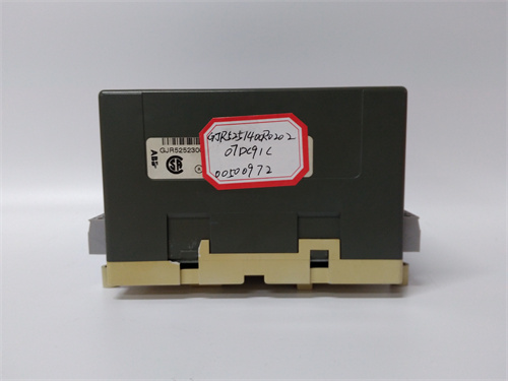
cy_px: 190
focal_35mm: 27
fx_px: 396
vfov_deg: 51.4
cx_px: 254
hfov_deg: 65.3
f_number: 2
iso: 231
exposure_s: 1/33
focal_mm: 3.79
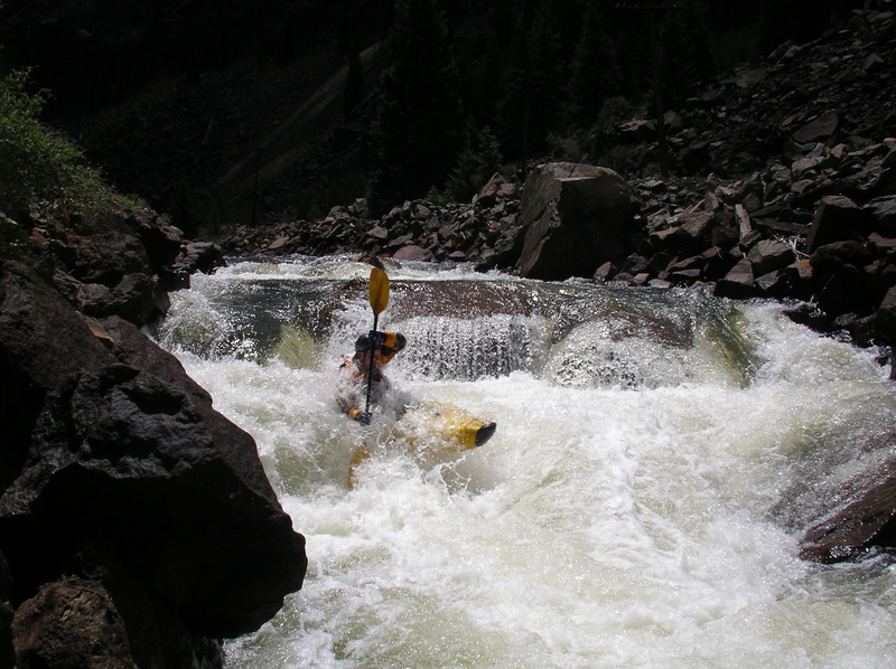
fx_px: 957
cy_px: 334
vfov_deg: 38.6
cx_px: 448
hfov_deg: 50.2
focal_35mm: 37
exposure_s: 1/400
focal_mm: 5.7
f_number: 6.9
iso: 50
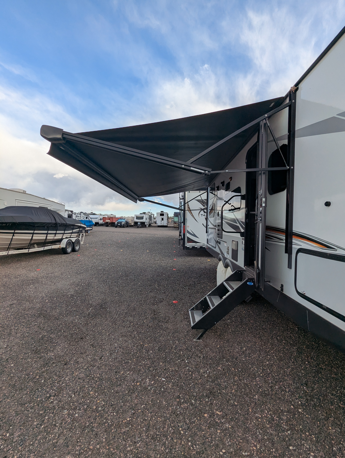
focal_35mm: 16
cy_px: 229
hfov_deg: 78.2
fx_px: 212
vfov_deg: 94.4
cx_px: 172
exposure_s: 1/794
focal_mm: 2.35
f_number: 2.2
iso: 49
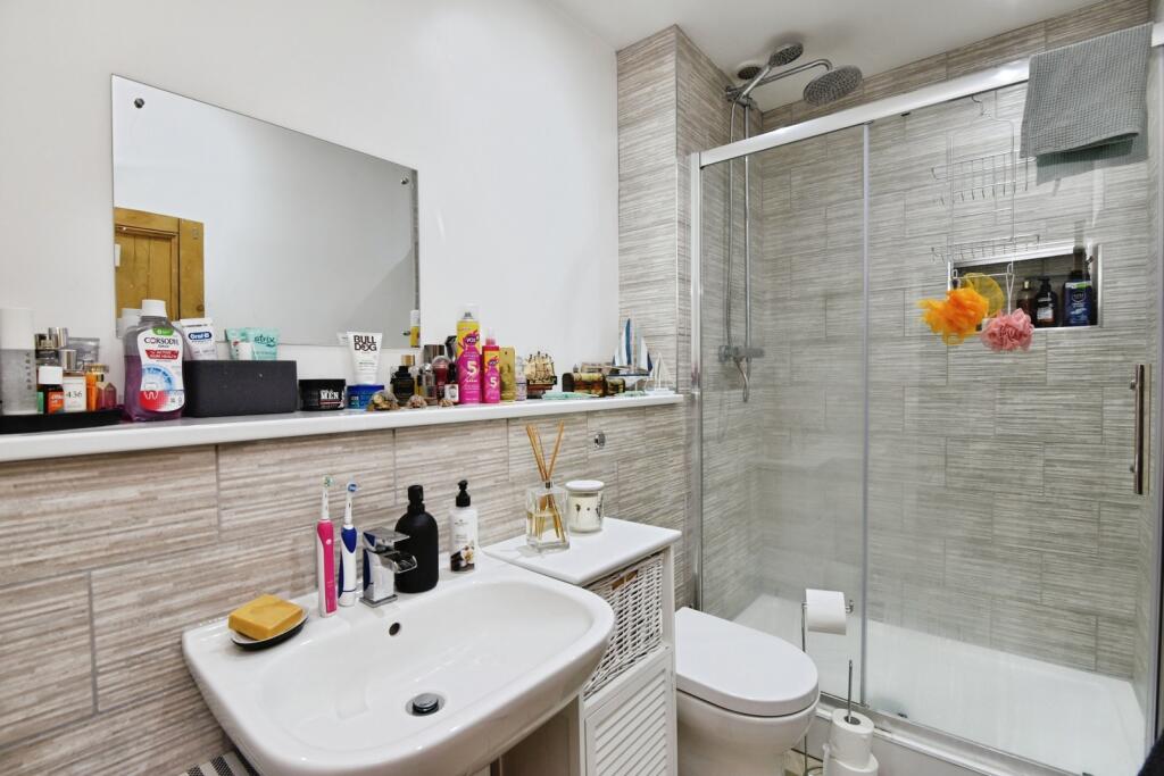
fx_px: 517
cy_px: 388
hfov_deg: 96.7
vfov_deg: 73.8
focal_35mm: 16
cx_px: 582
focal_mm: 16
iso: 400
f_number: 7.1
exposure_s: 1/40
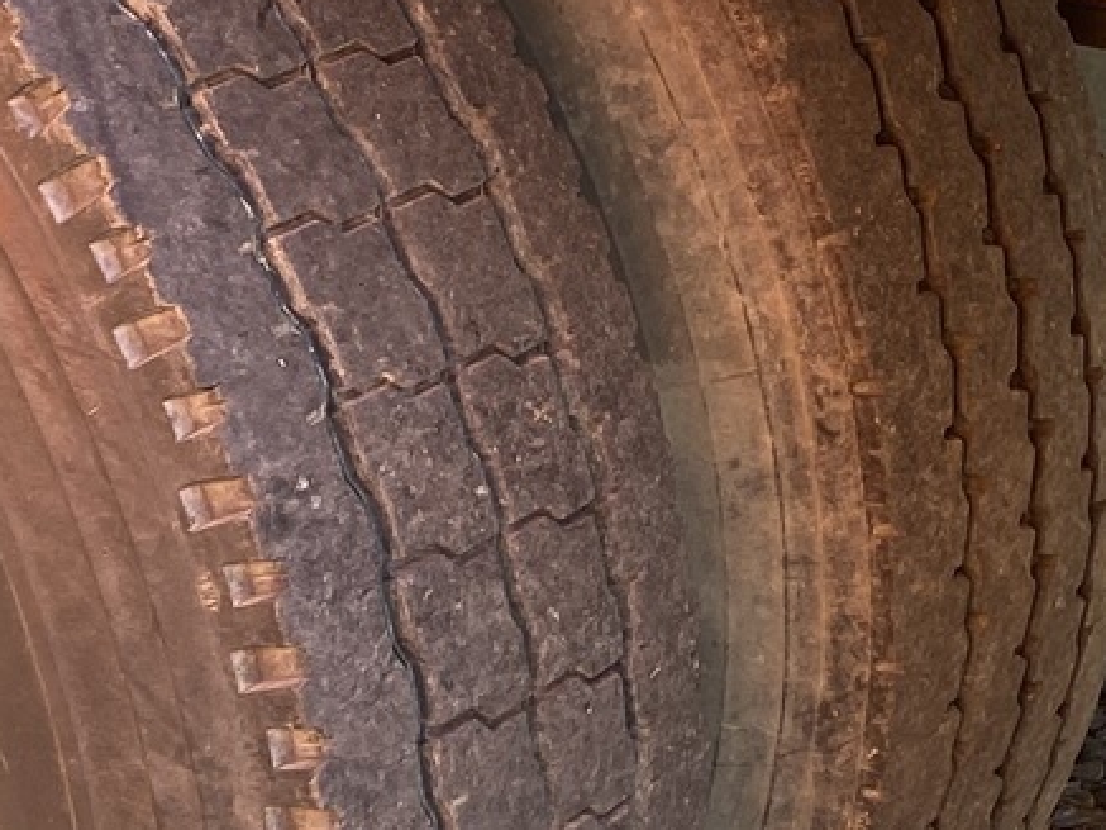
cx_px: 1066
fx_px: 3835
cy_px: 164
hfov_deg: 16.1
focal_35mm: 120
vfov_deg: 12.3
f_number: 1.8
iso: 40
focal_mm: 4.25
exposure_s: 1/121
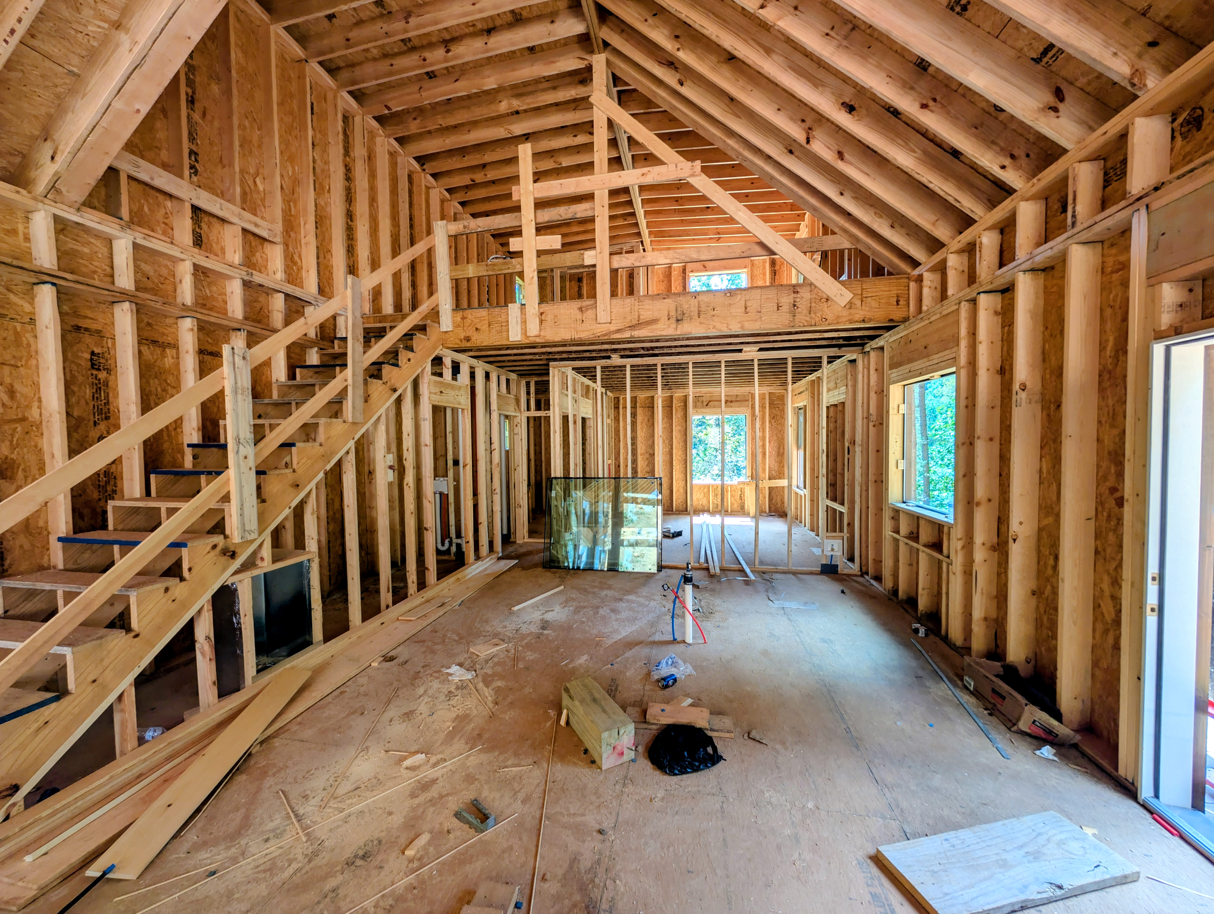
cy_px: 457
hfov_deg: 110.5
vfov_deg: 94.6
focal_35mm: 12
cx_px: 607
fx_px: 421
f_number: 1.7
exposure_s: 1/187
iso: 50
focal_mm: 2.02
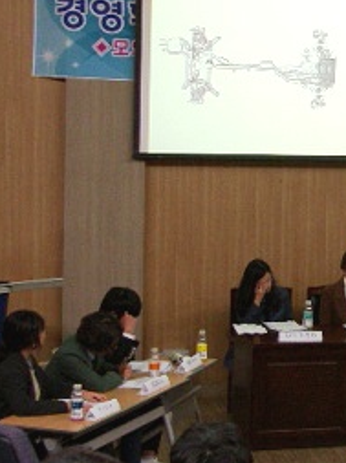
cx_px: 428
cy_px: 201
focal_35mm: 114
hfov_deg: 12.6
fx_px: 1523
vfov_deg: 17.3
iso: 100
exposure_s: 1/25
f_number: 2.5
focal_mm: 11.5
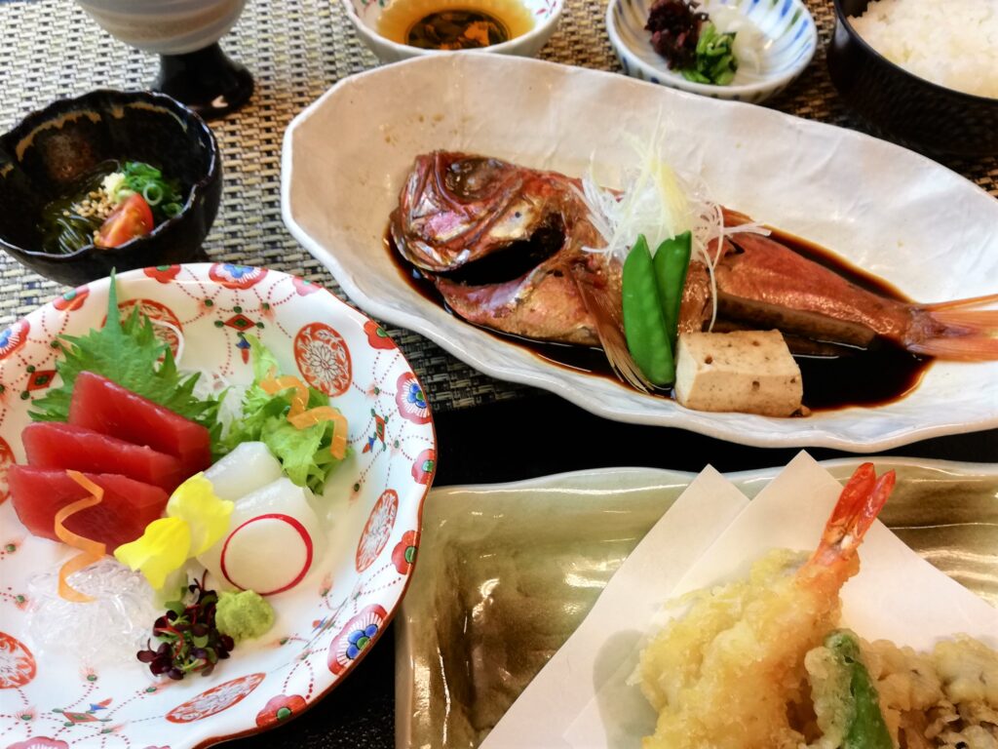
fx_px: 750
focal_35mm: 26
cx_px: 499
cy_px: 374
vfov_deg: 53.1
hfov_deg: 67.3
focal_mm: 3.81
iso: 125
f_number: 2.2
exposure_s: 1/50
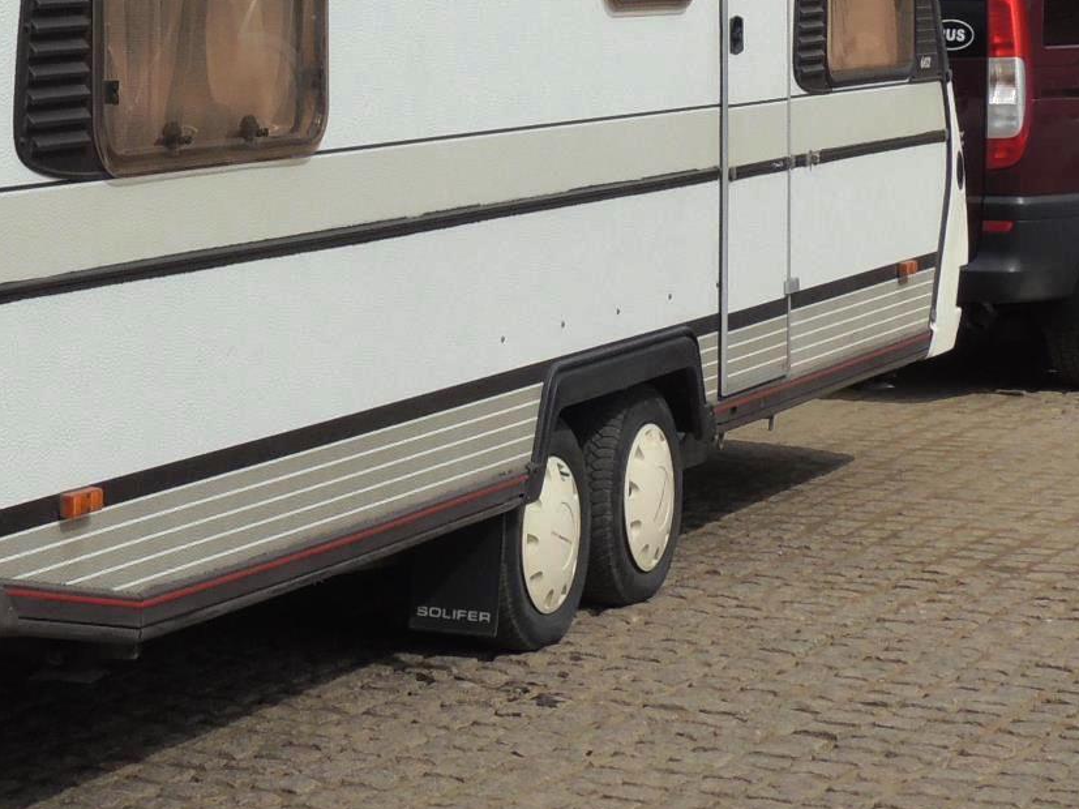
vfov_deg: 13.9
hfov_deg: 18.6
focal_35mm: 104
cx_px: 133
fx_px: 3241
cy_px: -74
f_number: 4.3
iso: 100
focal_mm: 7.6
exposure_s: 1/1250
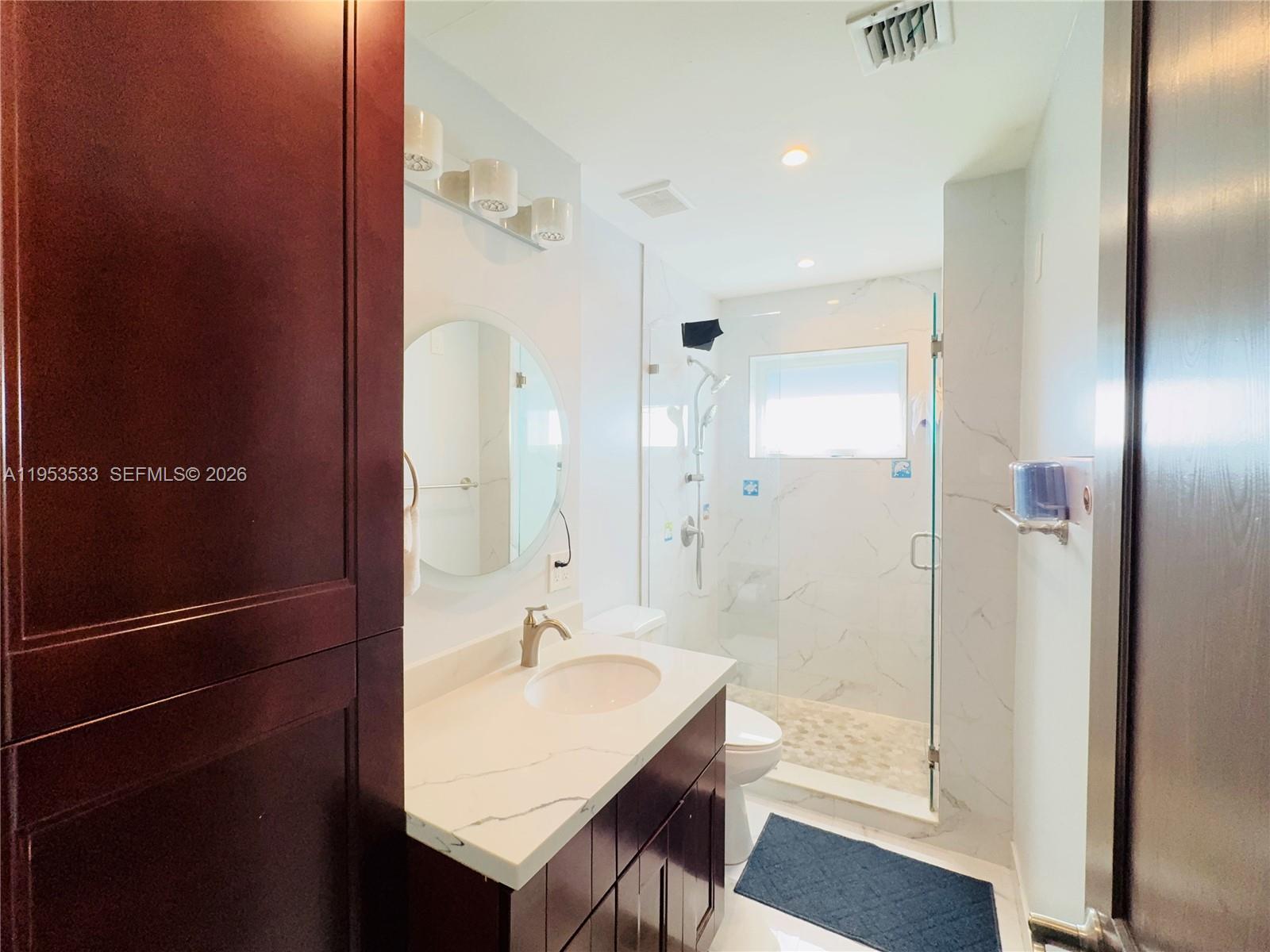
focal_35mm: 14
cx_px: 635
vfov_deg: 85.7
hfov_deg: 102.1
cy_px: 476
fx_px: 514
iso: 125
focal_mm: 2.22
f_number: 2.2
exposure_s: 1/120
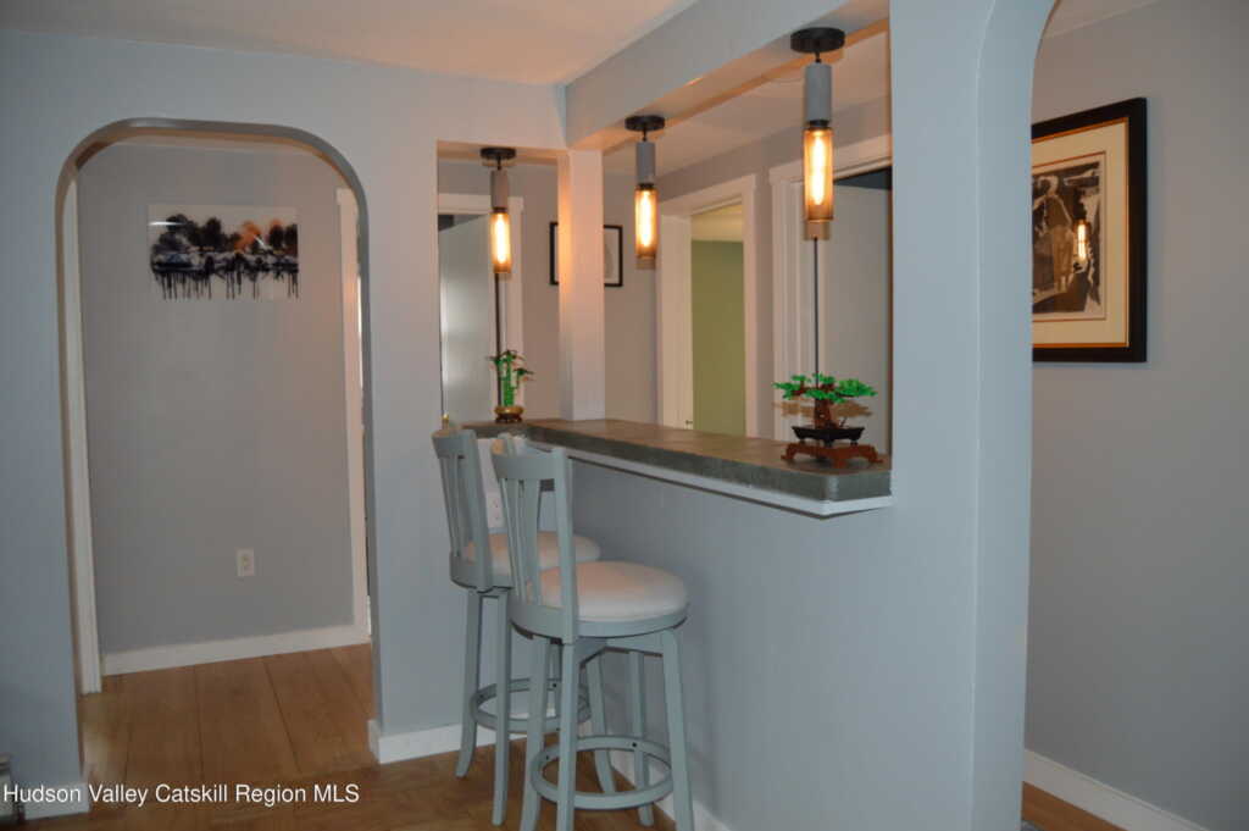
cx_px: 624
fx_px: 936
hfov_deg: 67.4
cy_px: 416
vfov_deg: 47.9
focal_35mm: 27
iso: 500
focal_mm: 18
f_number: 3.5
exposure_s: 1/60
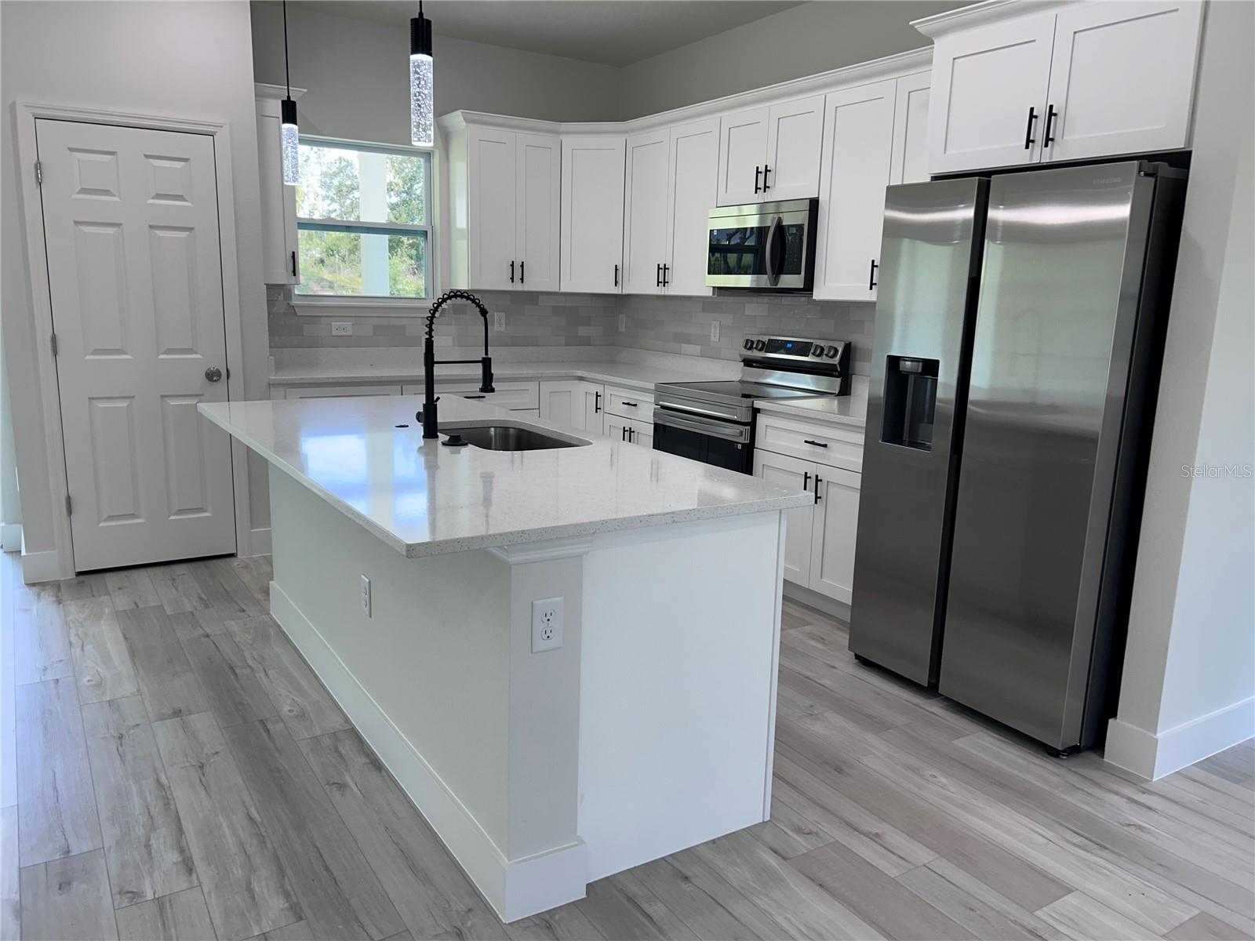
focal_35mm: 26
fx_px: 943
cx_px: 628
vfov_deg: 53.1
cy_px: 470
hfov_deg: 67.3
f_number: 1.5
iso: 40
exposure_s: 1/120
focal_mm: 5.7
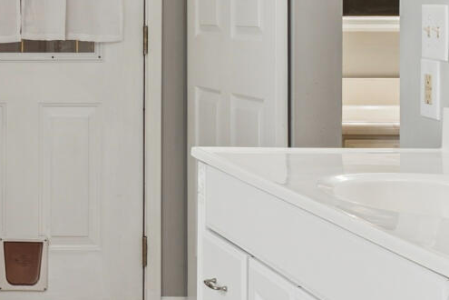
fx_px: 1210
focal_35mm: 97
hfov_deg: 20.2
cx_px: -24
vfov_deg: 13.8
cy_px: -38
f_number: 10
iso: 100
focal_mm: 16
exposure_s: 1/8
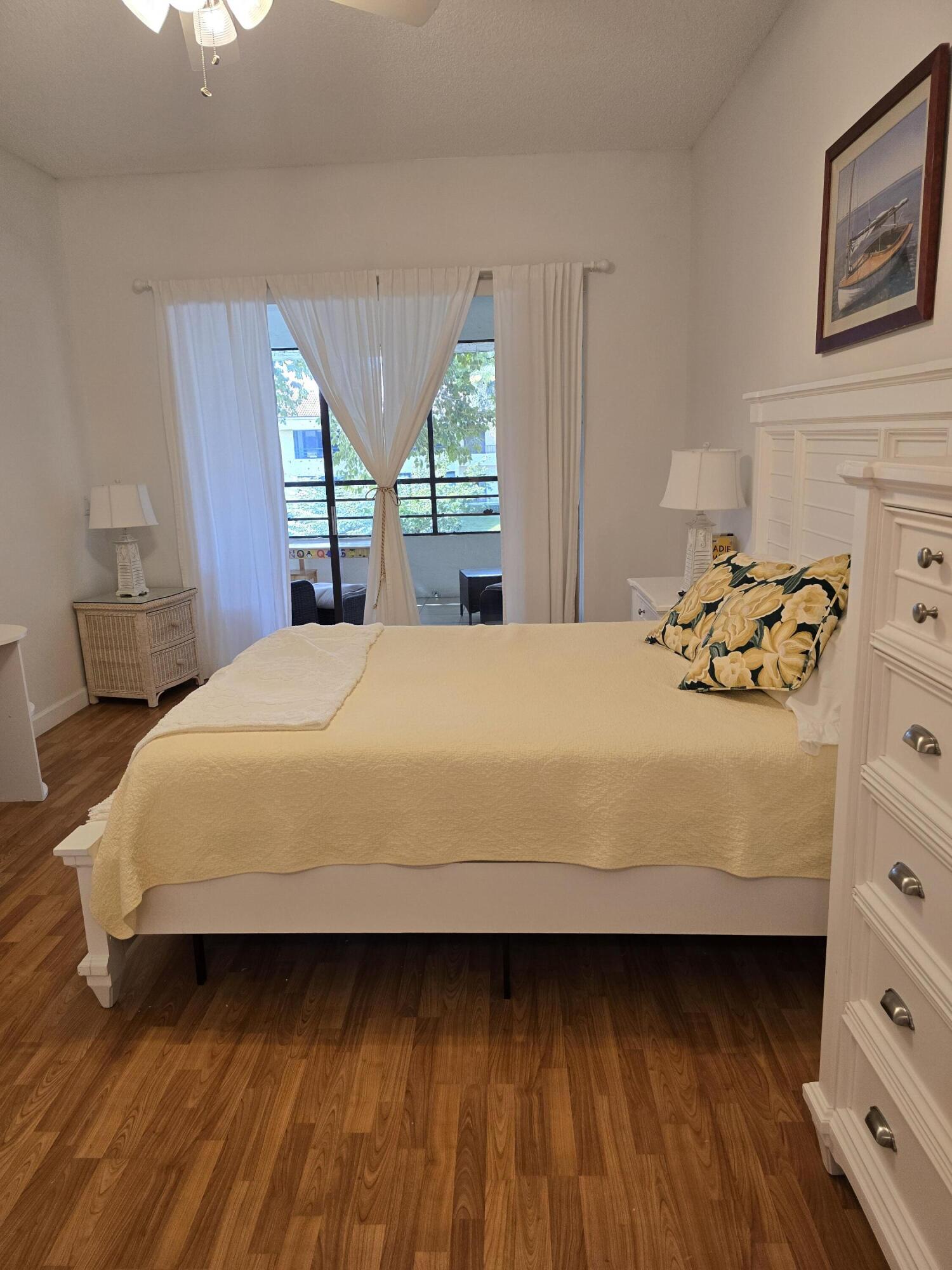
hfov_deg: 58.9
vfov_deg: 73.9
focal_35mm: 23
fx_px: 843
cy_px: 635
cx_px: 476
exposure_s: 1/120
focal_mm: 6.3
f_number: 1.7
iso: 200
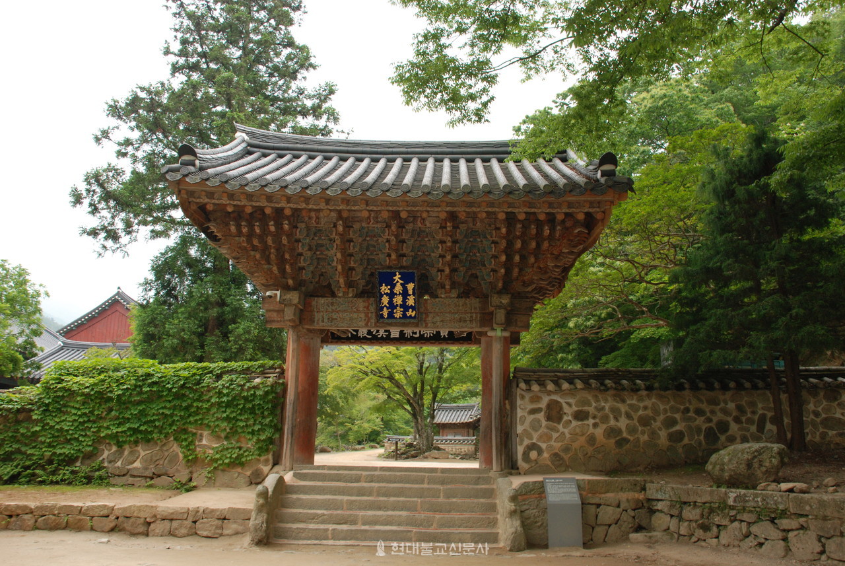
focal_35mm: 30
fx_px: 705
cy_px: 283
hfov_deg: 61.9
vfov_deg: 43.7
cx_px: 422
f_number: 7.1
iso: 400
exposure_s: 1/200
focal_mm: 20
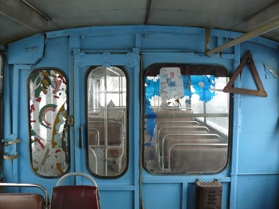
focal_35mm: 36
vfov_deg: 39.7
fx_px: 290
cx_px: 140
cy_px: 104
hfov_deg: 51.4
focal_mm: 6
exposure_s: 1/30
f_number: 2.8
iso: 320
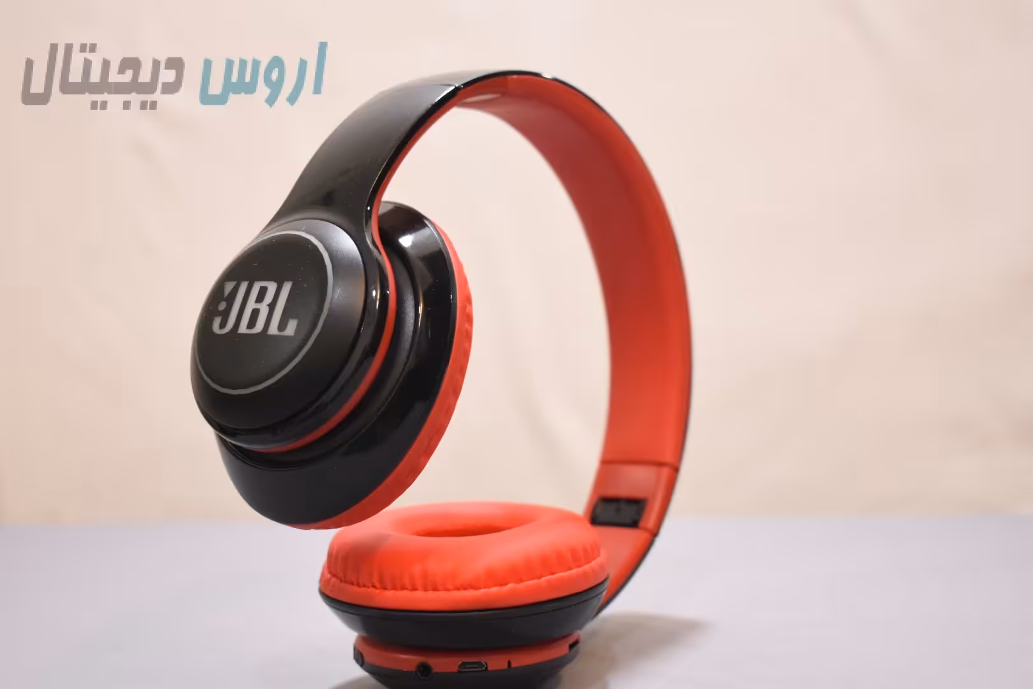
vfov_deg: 22.6
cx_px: 516
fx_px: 1722
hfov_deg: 33.4
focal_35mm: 60
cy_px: 344
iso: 1000
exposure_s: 1/40
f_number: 4.8
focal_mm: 40
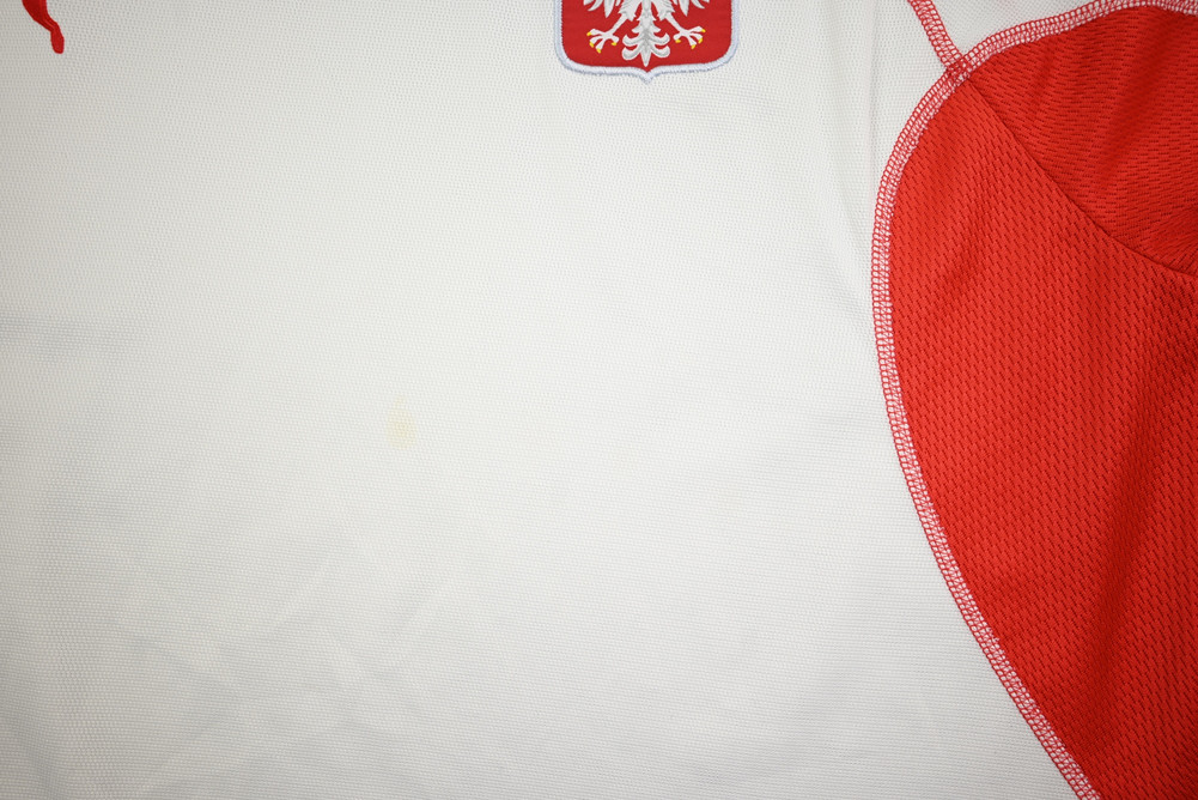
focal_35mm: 29
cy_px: 400
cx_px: 599
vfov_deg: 45.0
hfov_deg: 63.6
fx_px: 965
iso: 200
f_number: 4.8
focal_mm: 29
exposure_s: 1/125
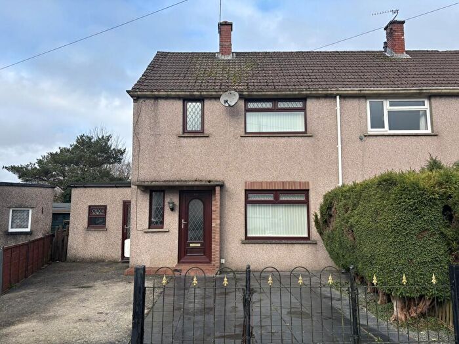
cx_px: 230
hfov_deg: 67.3
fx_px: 345
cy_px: 172
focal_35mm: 26
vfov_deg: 53.1
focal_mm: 5.96
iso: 50
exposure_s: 1/988
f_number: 1.6
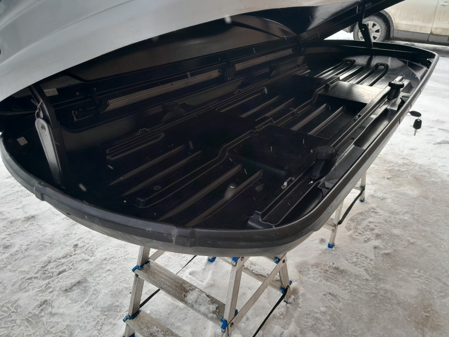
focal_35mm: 27
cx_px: 224
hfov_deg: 65.3
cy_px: 168
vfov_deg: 51.4
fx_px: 350
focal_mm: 4
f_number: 1.8
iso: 40
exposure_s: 1/108
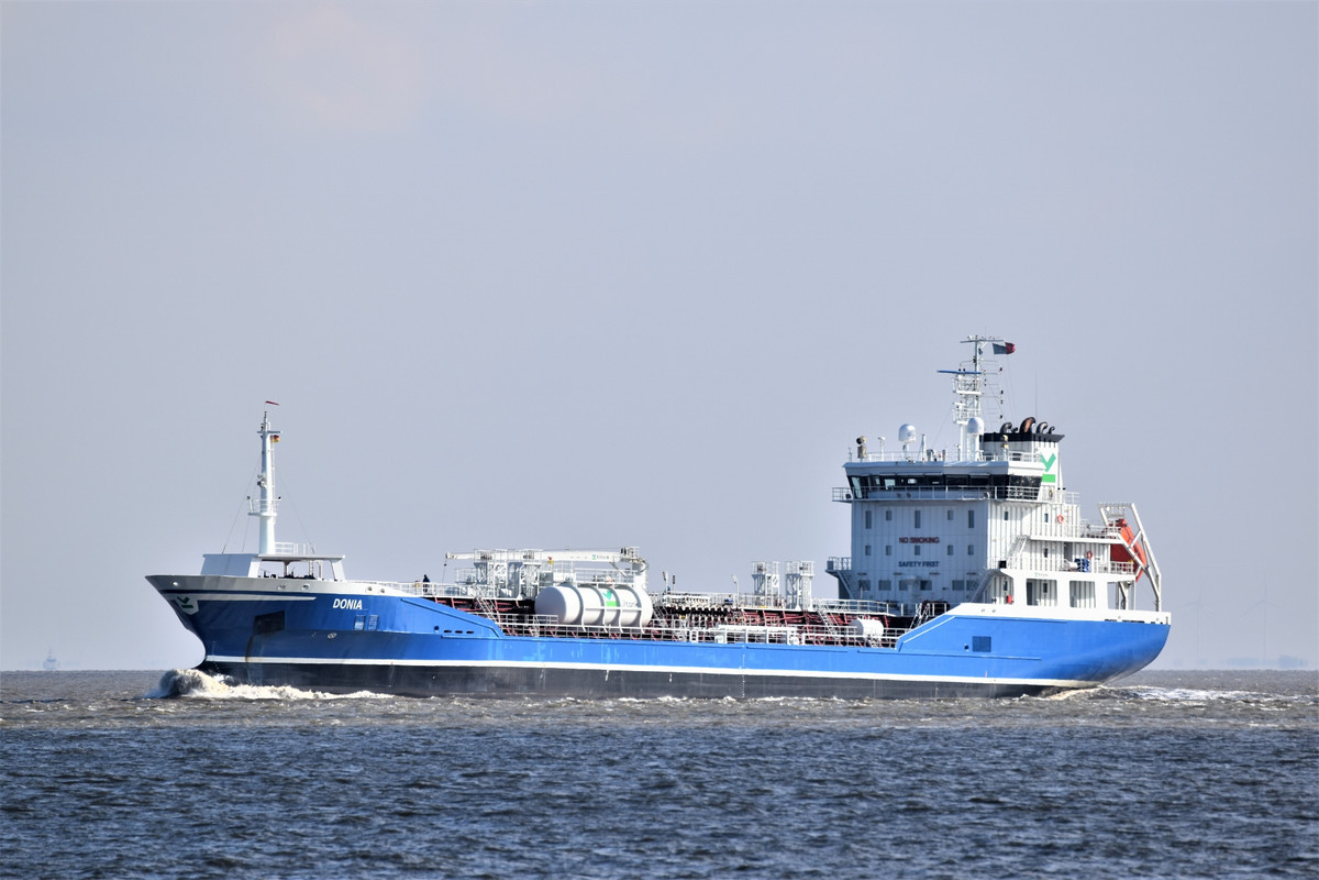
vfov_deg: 3.1
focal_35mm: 450
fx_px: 16486
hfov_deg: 4.6
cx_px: 660
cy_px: 440
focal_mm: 300
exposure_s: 1/800
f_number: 7.1
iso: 200
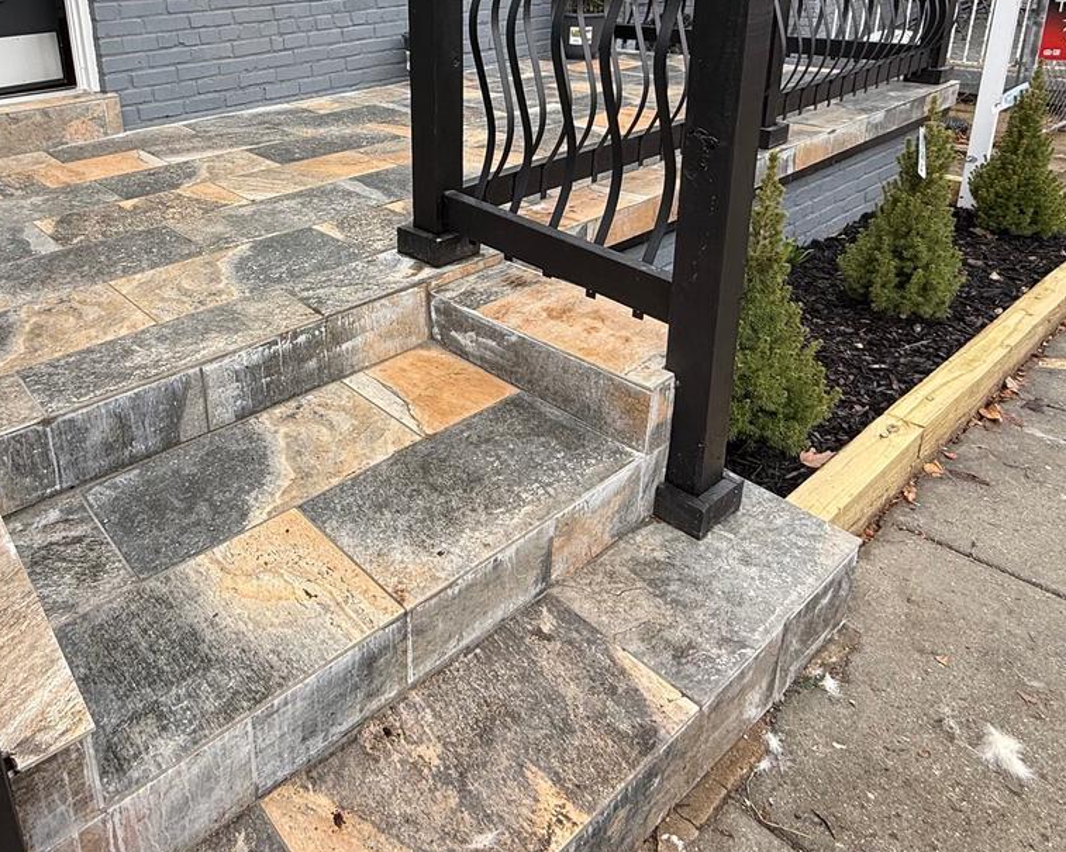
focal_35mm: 26
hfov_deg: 64.2
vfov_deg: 52.4
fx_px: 820
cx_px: 348
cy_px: 210
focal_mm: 2.22
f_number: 2.2
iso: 50
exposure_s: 1/342
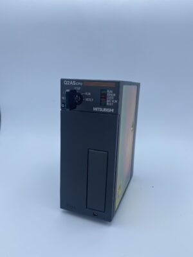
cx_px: 96
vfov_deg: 67.3
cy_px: 128
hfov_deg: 53.1
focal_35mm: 26
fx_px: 193
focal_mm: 4.25
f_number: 1.8
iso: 32
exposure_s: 1/1063
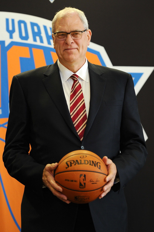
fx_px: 802
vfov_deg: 16.4
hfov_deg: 11.0
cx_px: 77
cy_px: 116
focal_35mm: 125
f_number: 2.8
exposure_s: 1/320
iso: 2500
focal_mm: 125
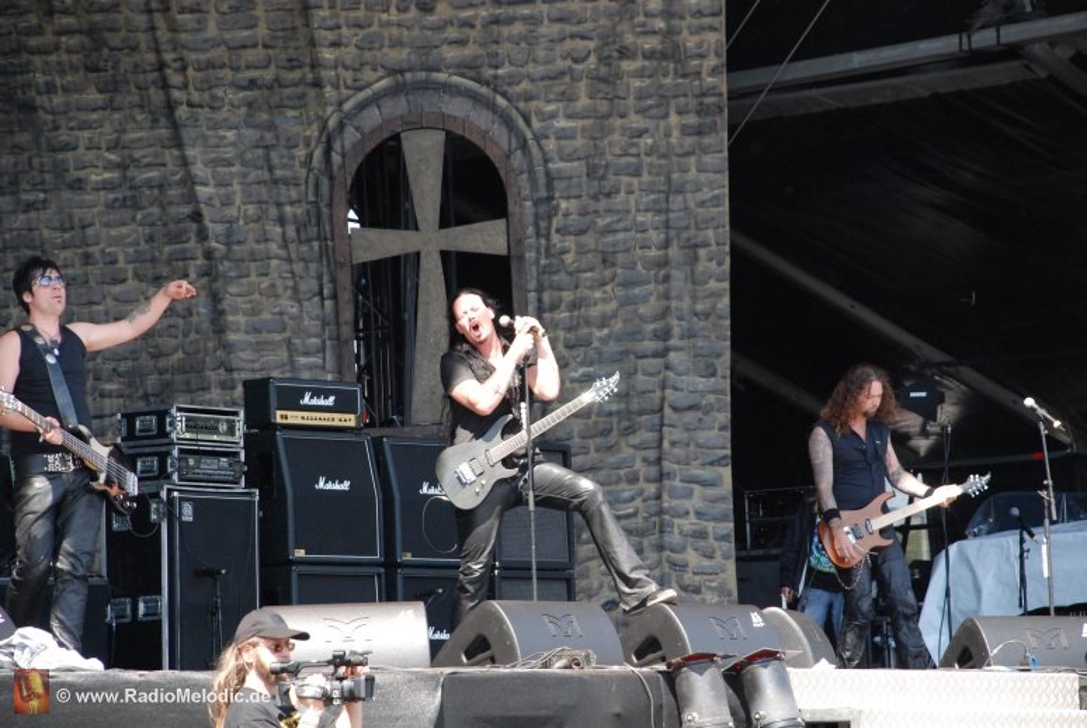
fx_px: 5078
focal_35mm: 168
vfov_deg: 8.2
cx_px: 544
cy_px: 364
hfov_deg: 12.2
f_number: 6.3
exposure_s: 1/320
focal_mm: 112
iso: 800
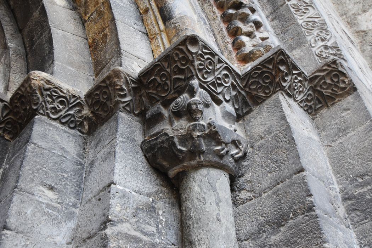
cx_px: 186
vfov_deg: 36.9
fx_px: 372
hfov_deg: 53.1
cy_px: 124
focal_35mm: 36
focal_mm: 24
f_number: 4.5
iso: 1000
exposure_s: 1/60
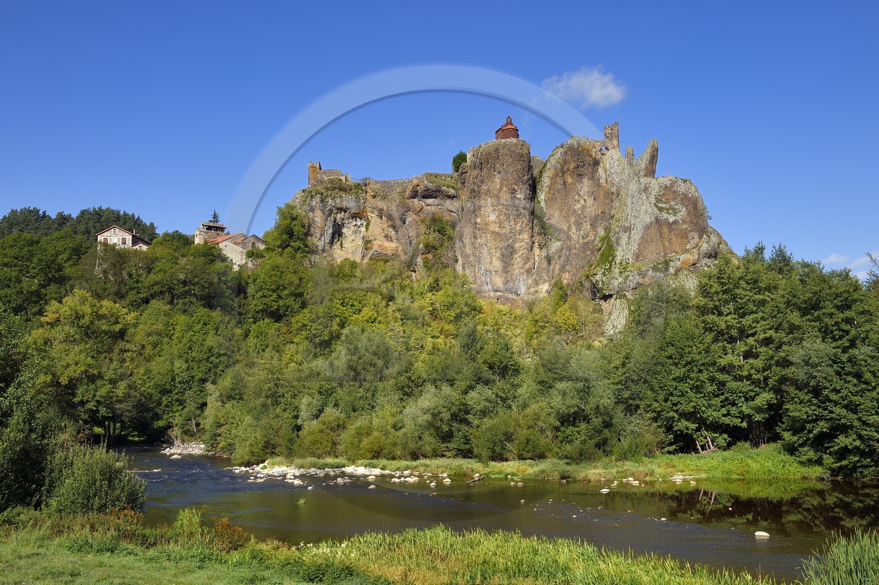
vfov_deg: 33.3
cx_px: 440
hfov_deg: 48.5
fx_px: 976
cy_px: 292
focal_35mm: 40
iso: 200
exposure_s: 1/400
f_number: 11
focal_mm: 40
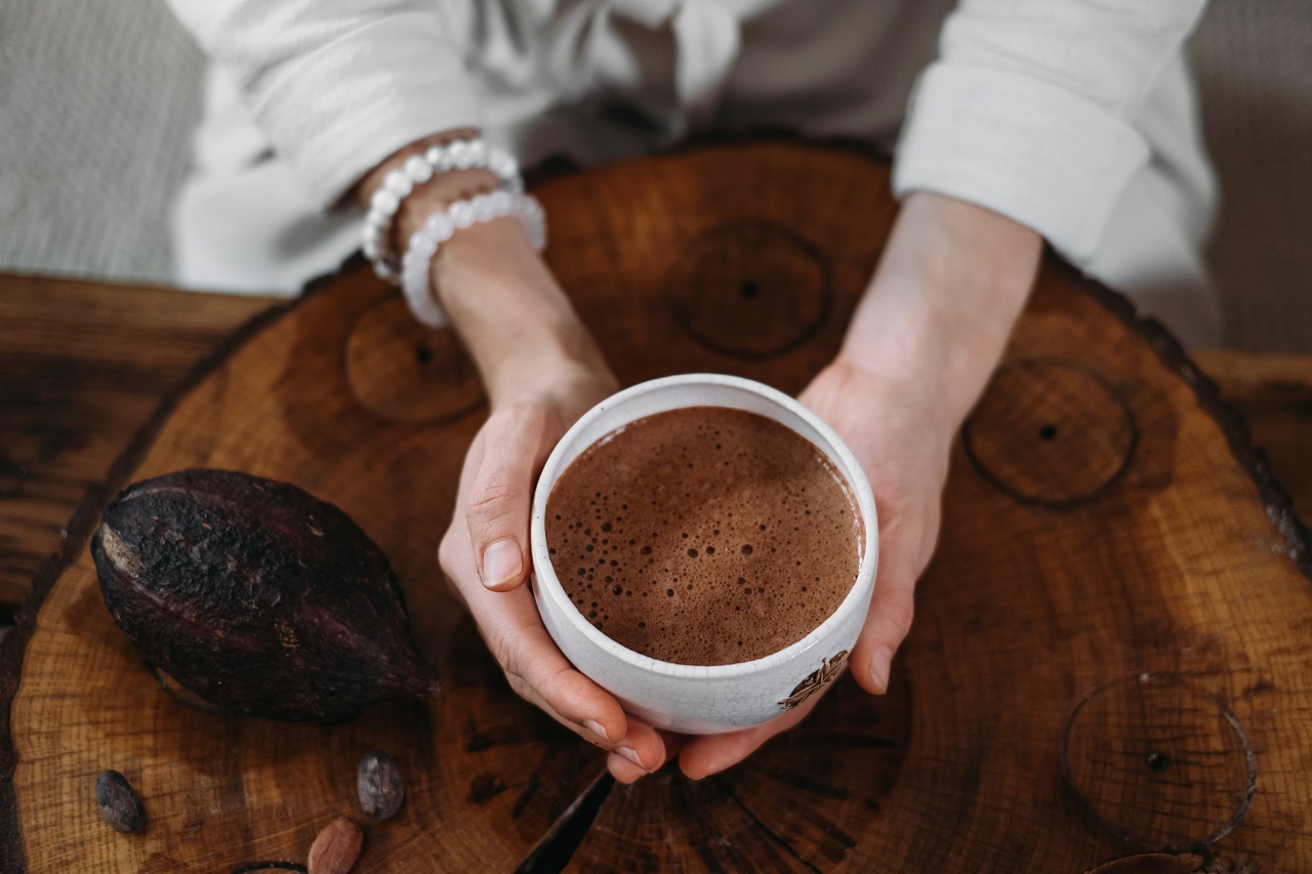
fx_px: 1931
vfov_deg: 25.5
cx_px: 656
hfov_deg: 37.5
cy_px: 437
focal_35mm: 53
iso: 1000
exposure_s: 1/250
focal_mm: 35
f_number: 1.8
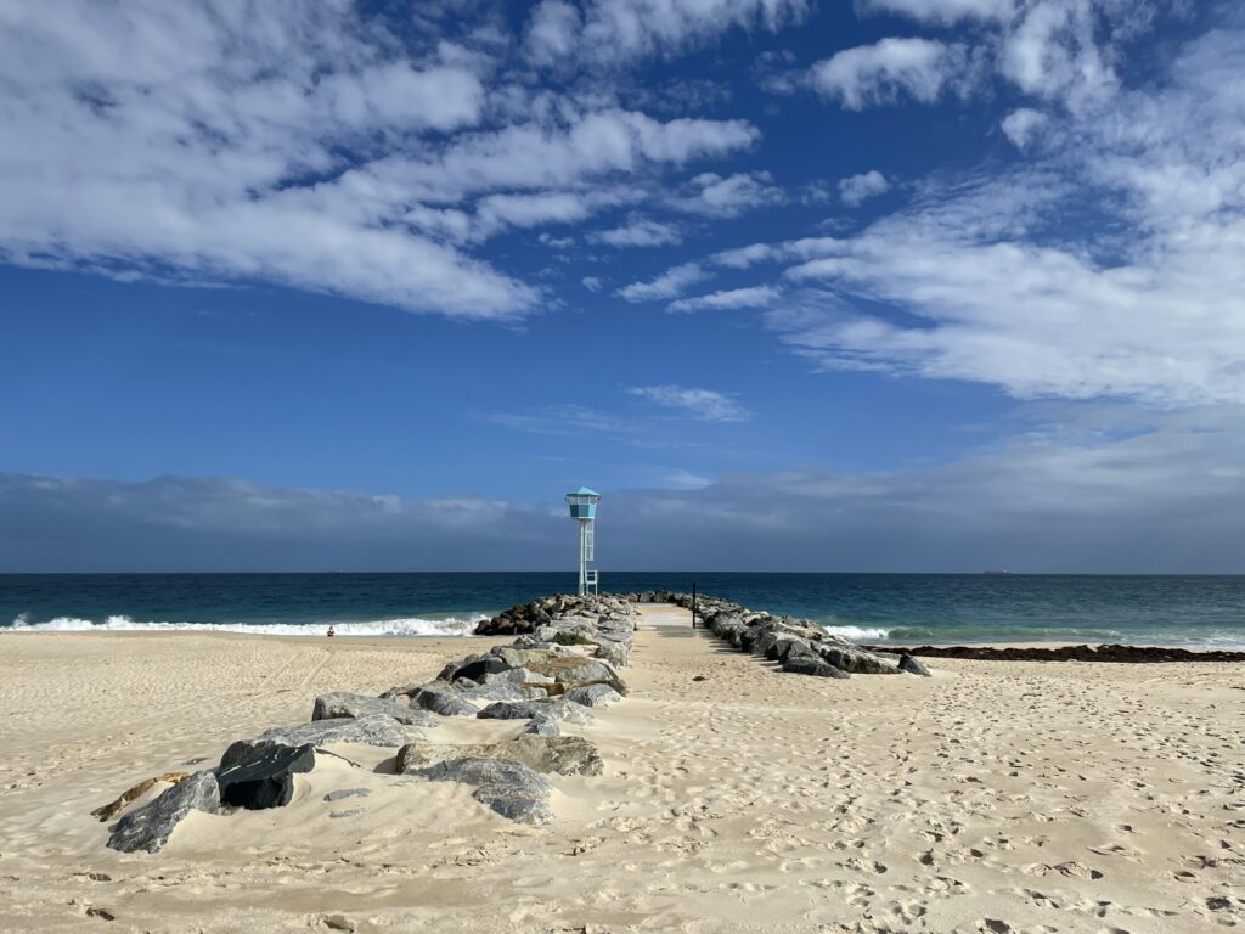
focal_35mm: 26
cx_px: 622
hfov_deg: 67.3
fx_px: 935
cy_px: 467
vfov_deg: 53.1
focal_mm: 4.2
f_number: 1.6
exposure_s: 1/9804
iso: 32
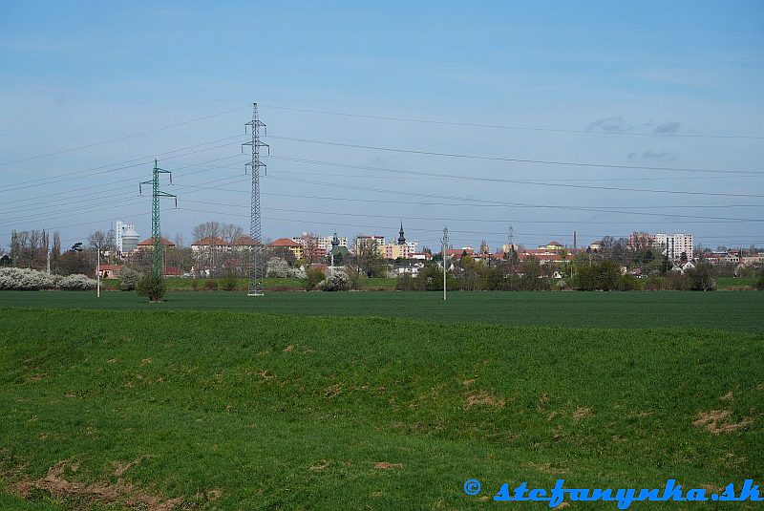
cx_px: 382
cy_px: 256
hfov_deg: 19.4
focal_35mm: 105
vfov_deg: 13.1
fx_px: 2230
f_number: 5.6
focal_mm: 105
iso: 100
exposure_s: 1/400
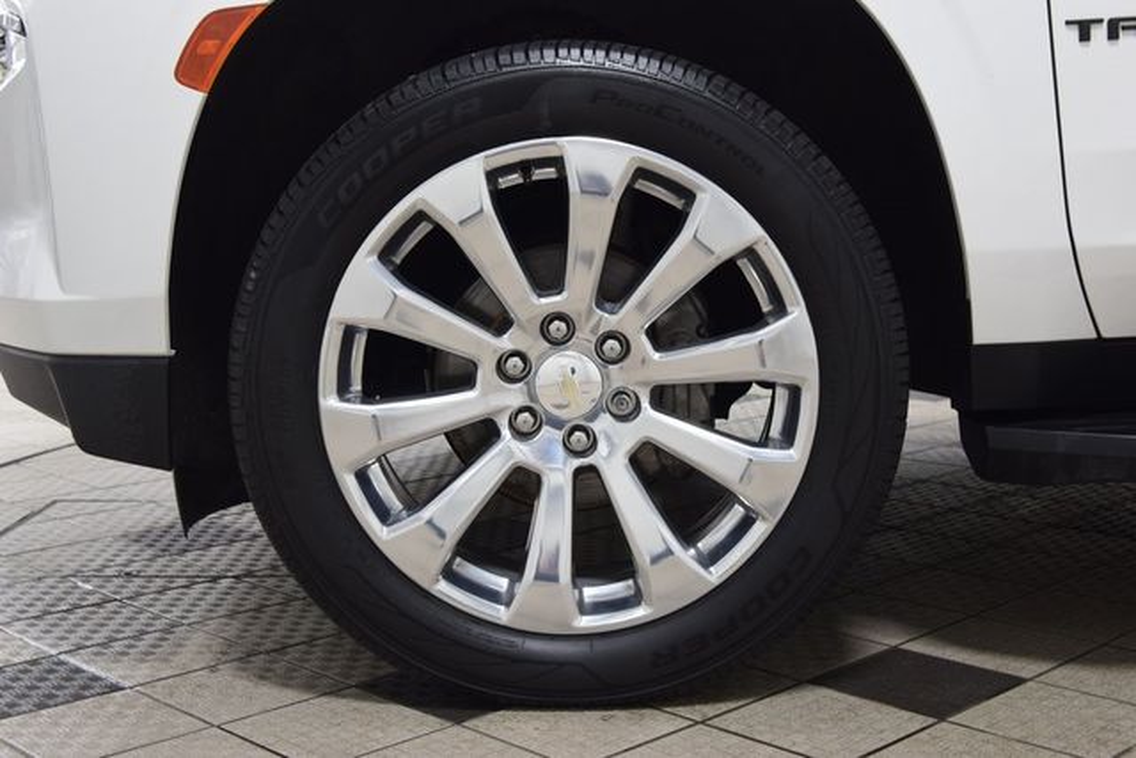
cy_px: 379
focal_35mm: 51
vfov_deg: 26.5
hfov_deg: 38.9
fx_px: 1610
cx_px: 568
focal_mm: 34
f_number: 6.3
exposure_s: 1/15
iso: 560
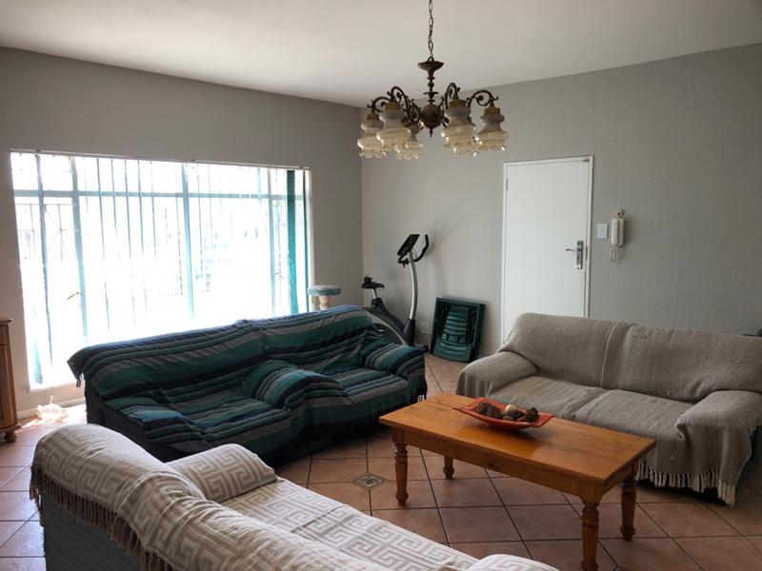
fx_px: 616
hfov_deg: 63.4
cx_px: 381
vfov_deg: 49.7
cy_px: 286
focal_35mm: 28
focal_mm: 4
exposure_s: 1/100
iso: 40
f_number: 1.8
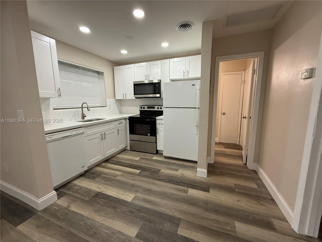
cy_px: 121
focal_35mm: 14
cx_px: 161
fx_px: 130
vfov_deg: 85.7
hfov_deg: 102.1
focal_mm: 2.22
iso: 250
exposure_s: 1/120
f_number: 2.2
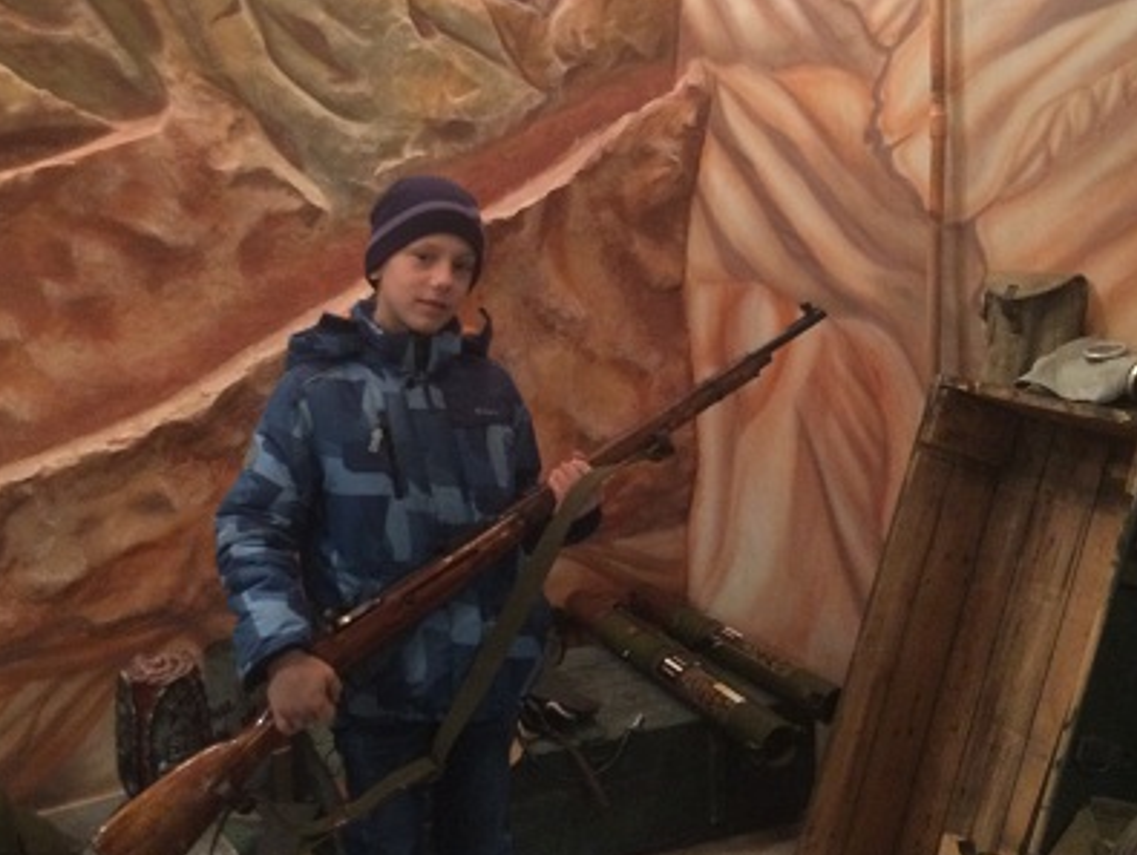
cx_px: 533
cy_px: 276
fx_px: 1447
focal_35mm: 44
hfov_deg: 42.9
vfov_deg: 32.6
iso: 320
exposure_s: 1/25
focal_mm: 4.15
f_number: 2.2
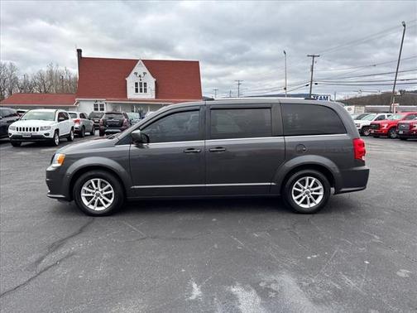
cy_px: 156
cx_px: 208
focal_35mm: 26
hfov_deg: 67.3
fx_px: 313
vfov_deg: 53.1
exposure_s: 1/702
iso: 50
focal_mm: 5.96
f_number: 1.6
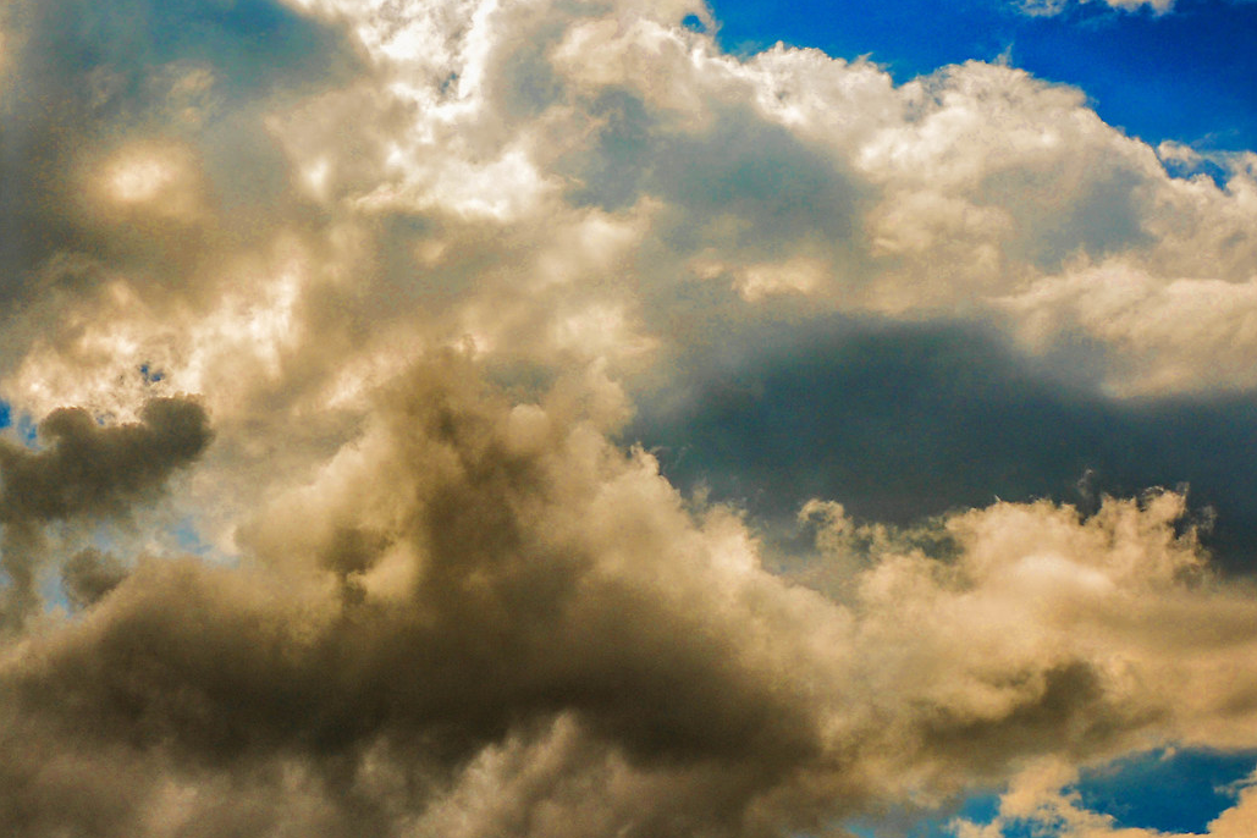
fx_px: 2444
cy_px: 503
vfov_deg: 19.4
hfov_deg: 28.8
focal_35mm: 70
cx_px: 517
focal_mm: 20
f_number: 3.5
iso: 100
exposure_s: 1/1250
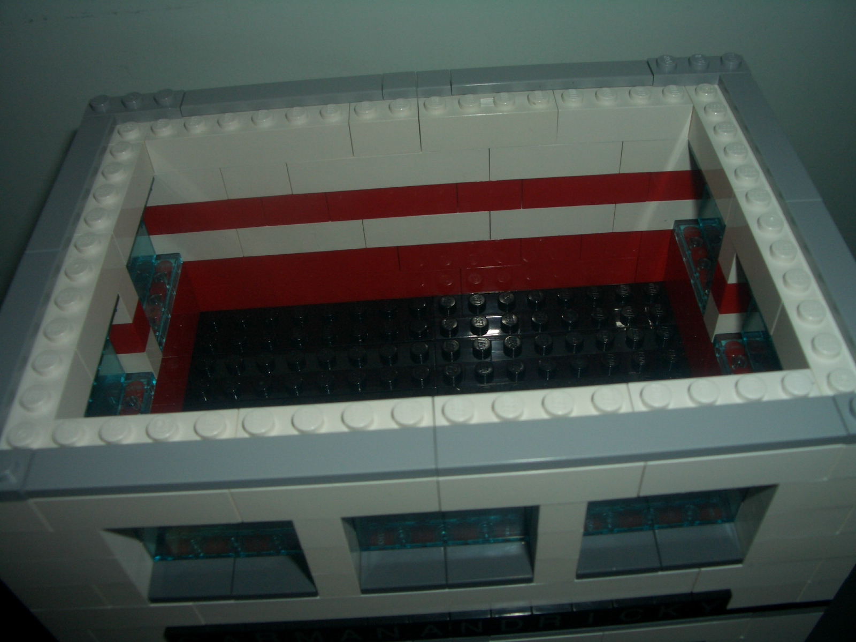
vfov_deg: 40.7
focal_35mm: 35
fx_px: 865
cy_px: 321
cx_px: 428
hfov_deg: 52.6
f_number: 4.3
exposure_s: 1/60
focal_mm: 5.8
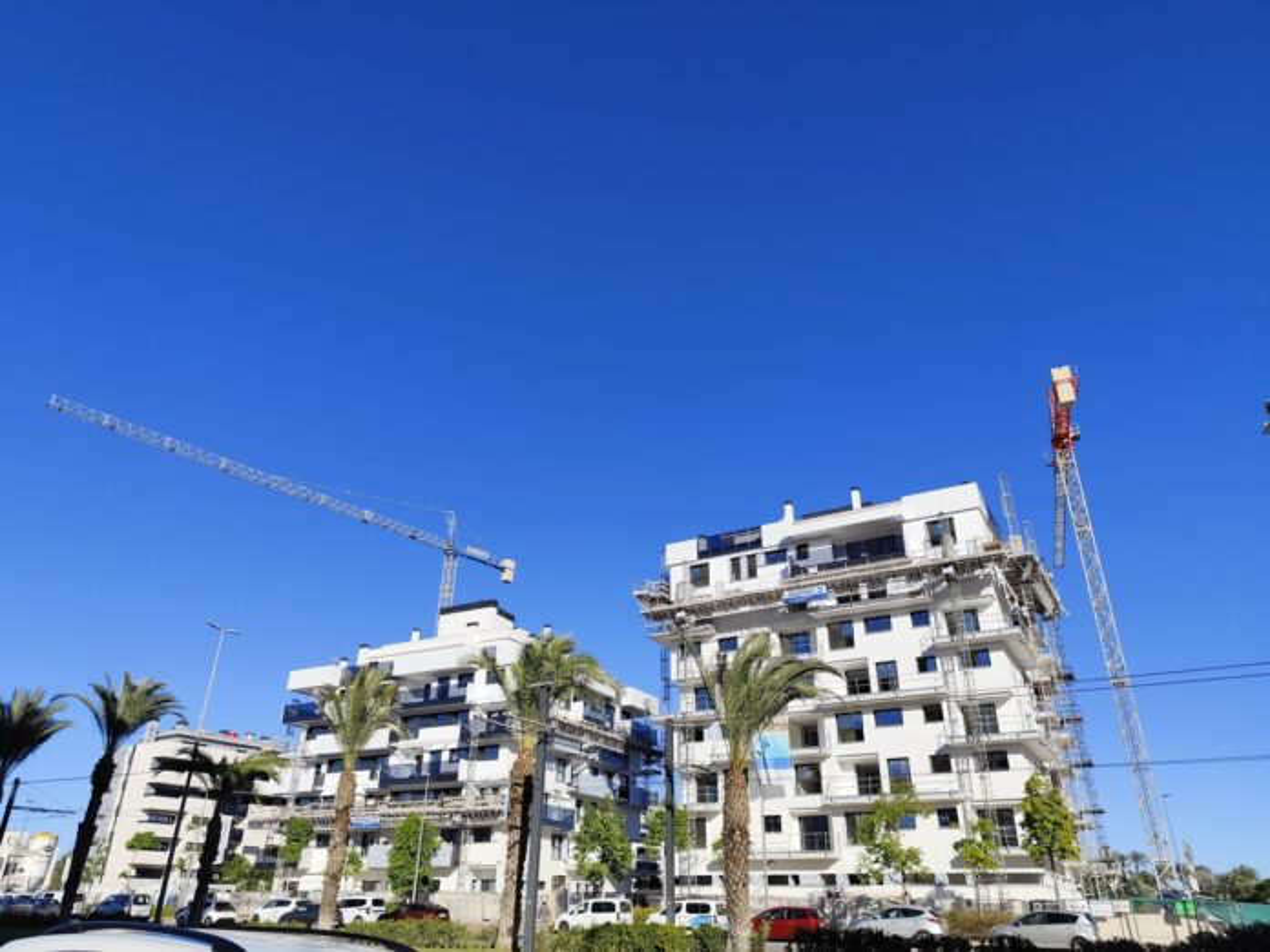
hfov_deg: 73.9
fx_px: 844
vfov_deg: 58.9
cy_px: 476
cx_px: 635
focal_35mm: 23
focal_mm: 6.19
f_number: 1.65
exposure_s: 1/1748
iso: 50
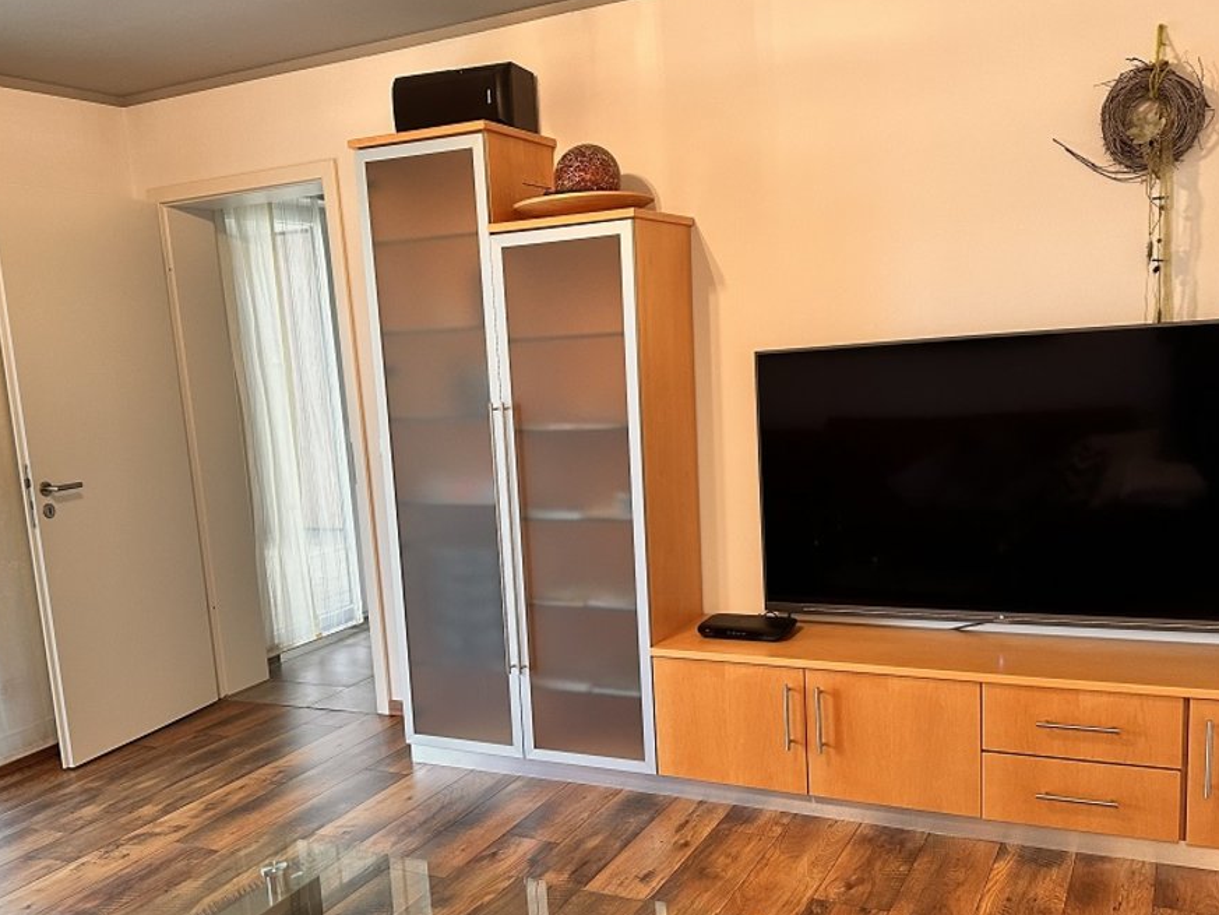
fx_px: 1162
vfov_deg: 42.8
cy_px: 546
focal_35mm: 33
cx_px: 578
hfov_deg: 55.3
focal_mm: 6.86
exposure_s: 1/50
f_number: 1.78
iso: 320
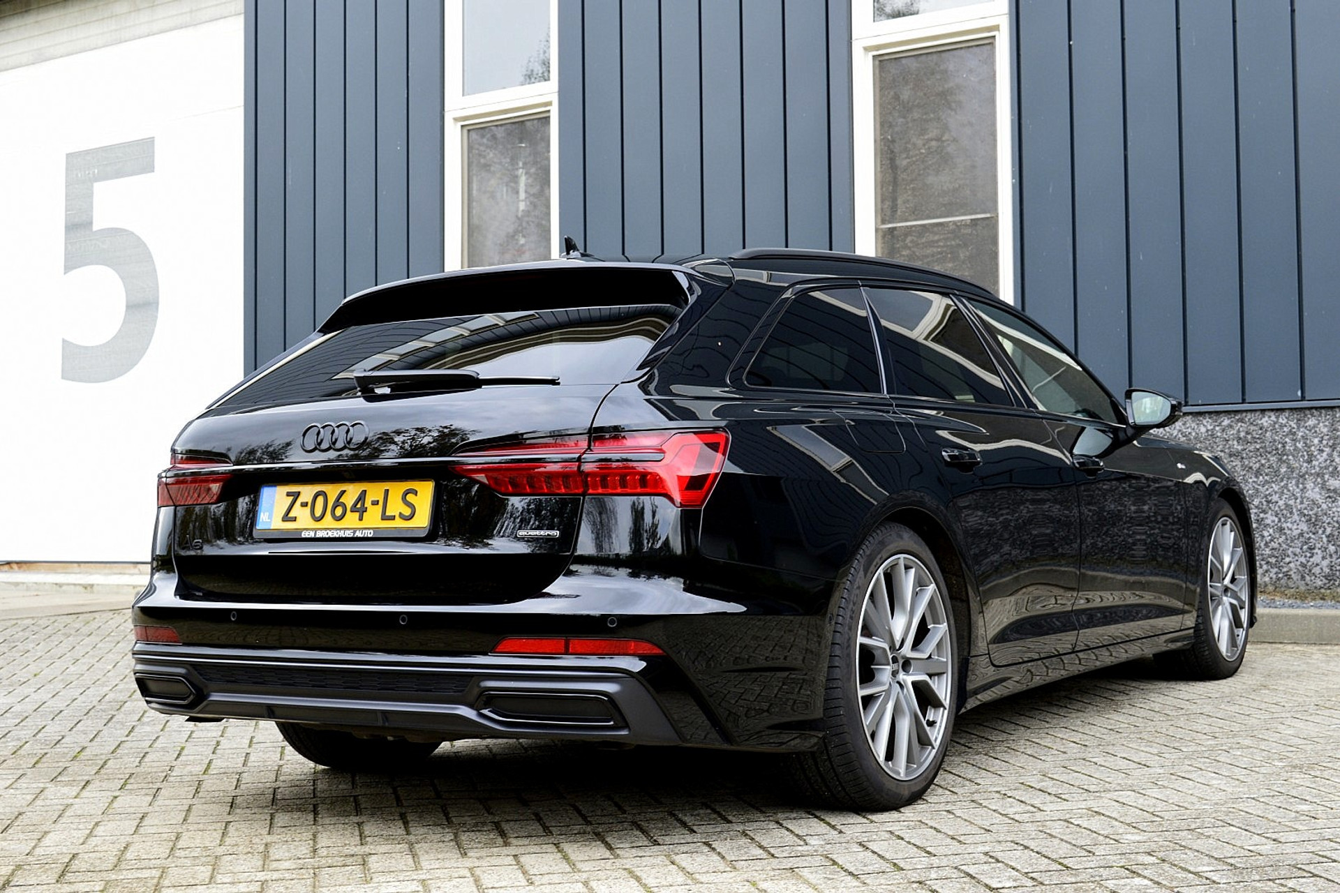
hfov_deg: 41.1
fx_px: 1787
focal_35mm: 48
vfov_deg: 28.1
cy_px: 446
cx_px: 670
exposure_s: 1/100
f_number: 9
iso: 400
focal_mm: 32
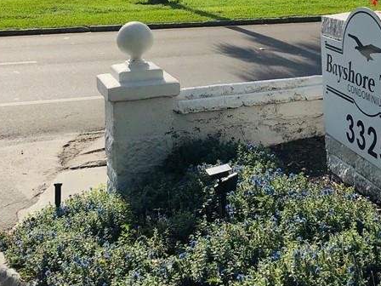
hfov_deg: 30.2
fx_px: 704
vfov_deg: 22.4
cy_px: 31
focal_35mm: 64
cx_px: 220
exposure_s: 1/6024
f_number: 1.8
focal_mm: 3.99
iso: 25
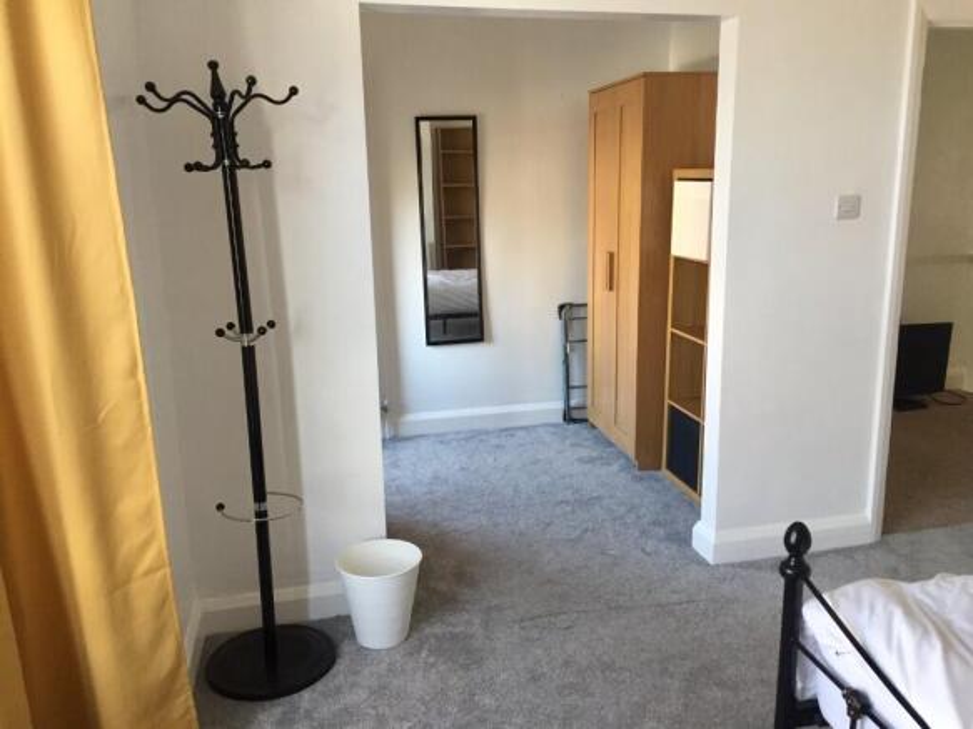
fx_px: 815
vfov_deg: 48.2
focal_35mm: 29
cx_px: 486
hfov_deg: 61.7
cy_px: 364
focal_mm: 4.15
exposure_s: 1/33
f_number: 2.2
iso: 64
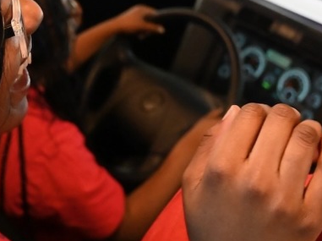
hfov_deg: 26.0
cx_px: 150
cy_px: 61
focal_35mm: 75
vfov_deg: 19.5
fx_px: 697
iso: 18000
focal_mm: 29
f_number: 5
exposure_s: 1/640
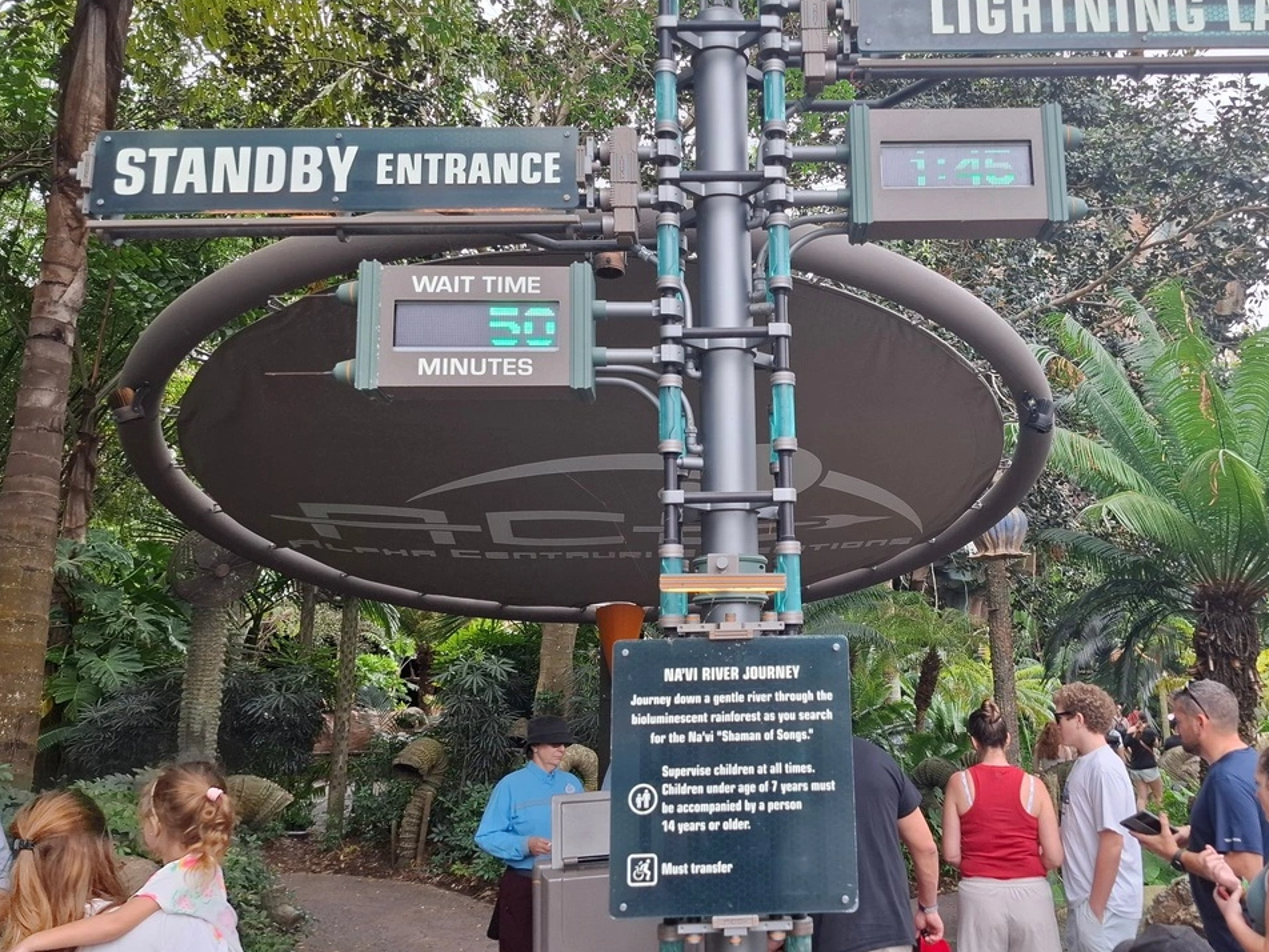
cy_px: 457
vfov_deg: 48.2
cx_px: 777
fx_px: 1063
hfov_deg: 61.0
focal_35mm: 29
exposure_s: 1/120
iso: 50
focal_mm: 5.54
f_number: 1.8
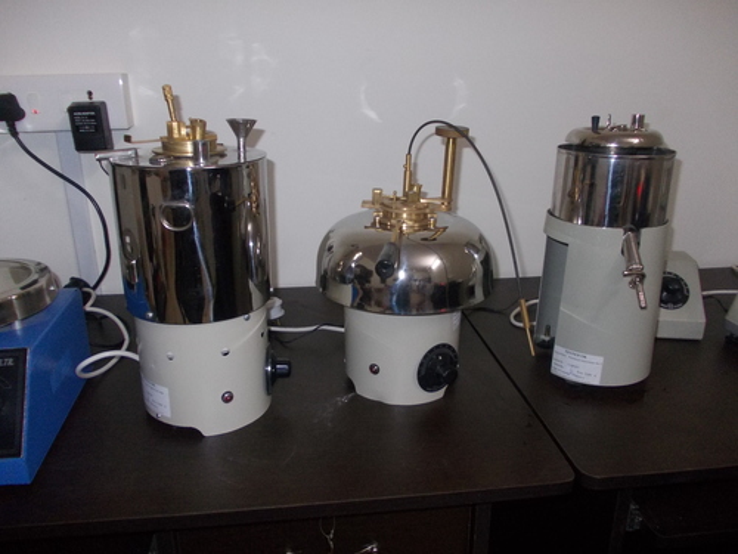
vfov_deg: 49.7
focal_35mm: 28
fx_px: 597
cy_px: 277
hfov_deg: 63.4
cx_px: 369
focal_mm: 4
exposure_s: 1/25
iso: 200
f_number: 2.7
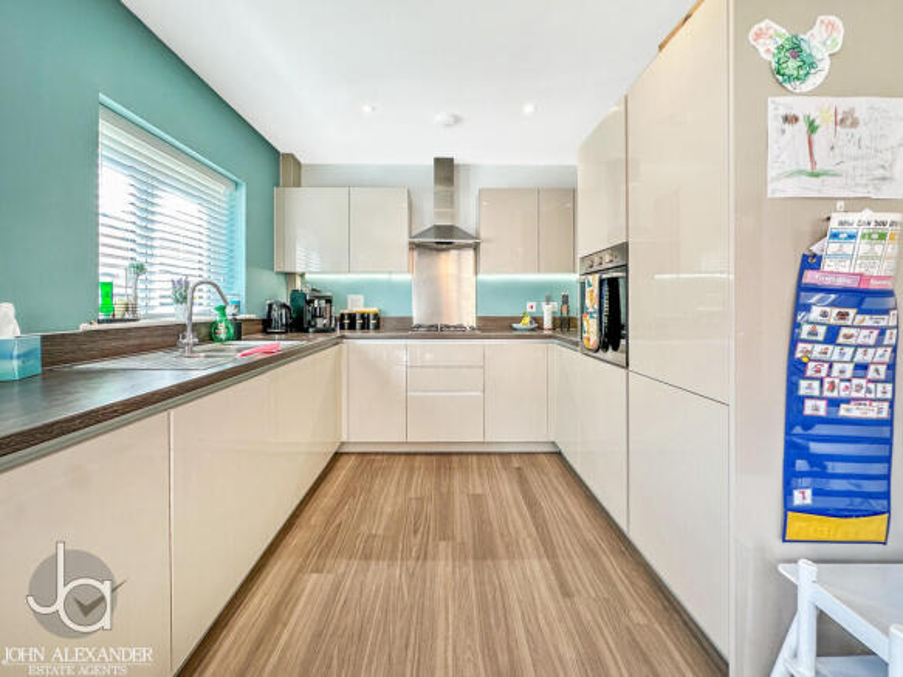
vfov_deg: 85.7
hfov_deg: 102.1
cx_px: 452
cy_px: 338
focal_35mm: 14
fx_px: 365
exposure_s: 1/100
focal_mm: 2.22
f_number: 2.2
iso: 100
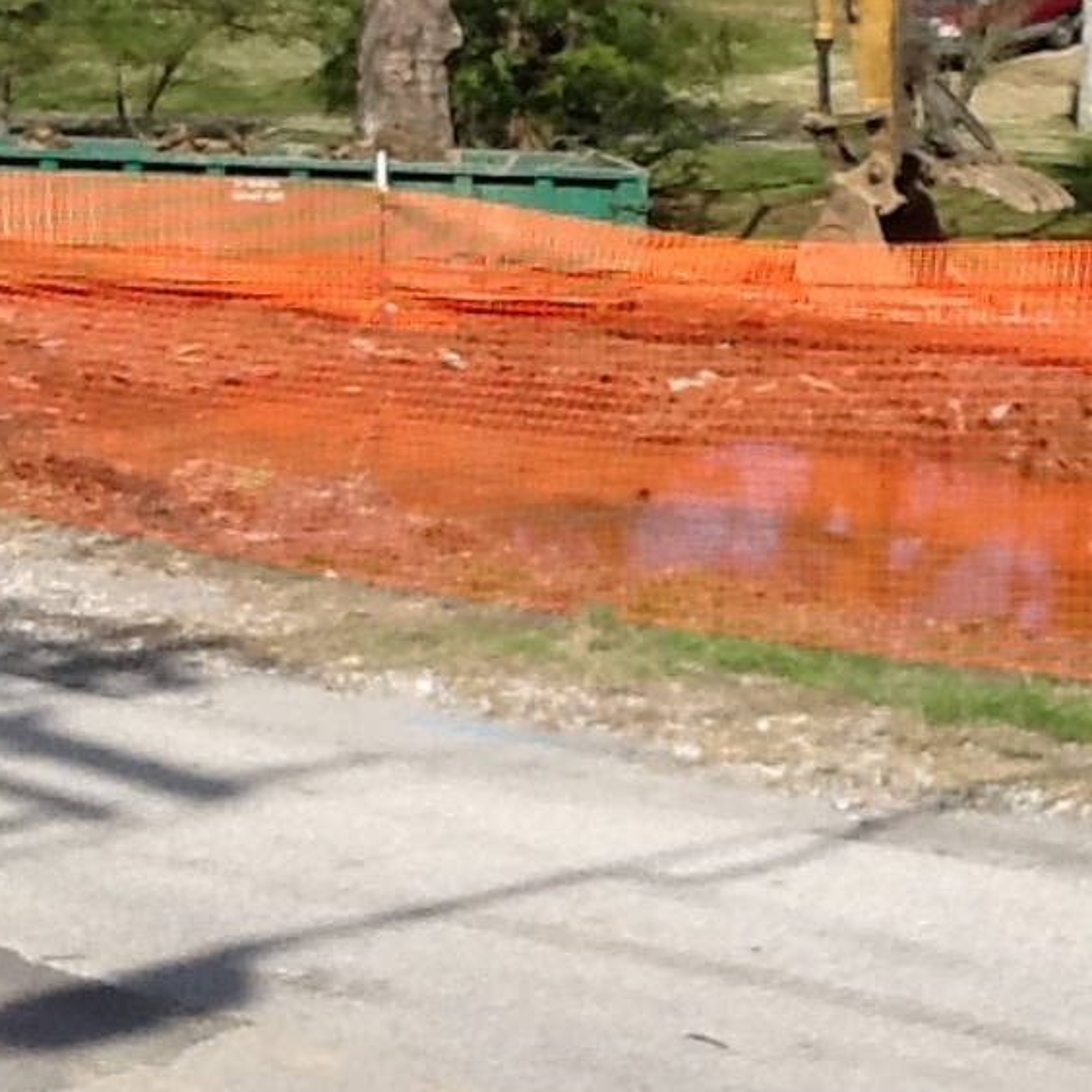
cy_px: 310
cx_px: 493
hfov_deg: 18.9
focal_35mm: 92
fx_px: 3284
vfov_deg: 18.8
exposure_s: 1/1408
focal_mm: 2.03
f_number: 2.4
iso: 40
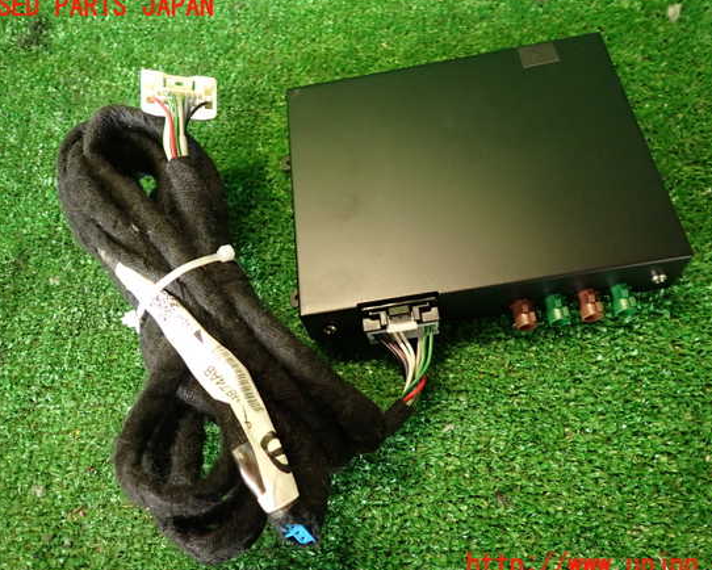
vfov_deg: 53.2
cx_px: 369
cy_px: 286
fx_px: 569
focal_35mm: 27
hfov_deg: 64.0
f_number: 2
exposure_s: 1/30
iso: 200
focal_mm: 4.5
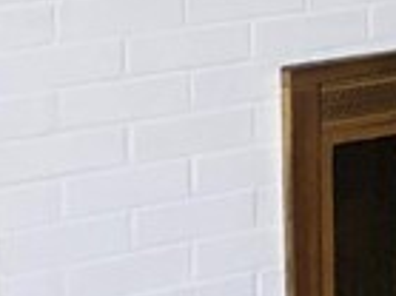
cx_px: 635
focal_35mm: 206
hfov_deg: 9.3
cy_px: -114
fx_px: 2355
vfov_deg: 7.1
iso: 100
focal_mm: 4
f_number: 1.8
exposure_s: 1/6
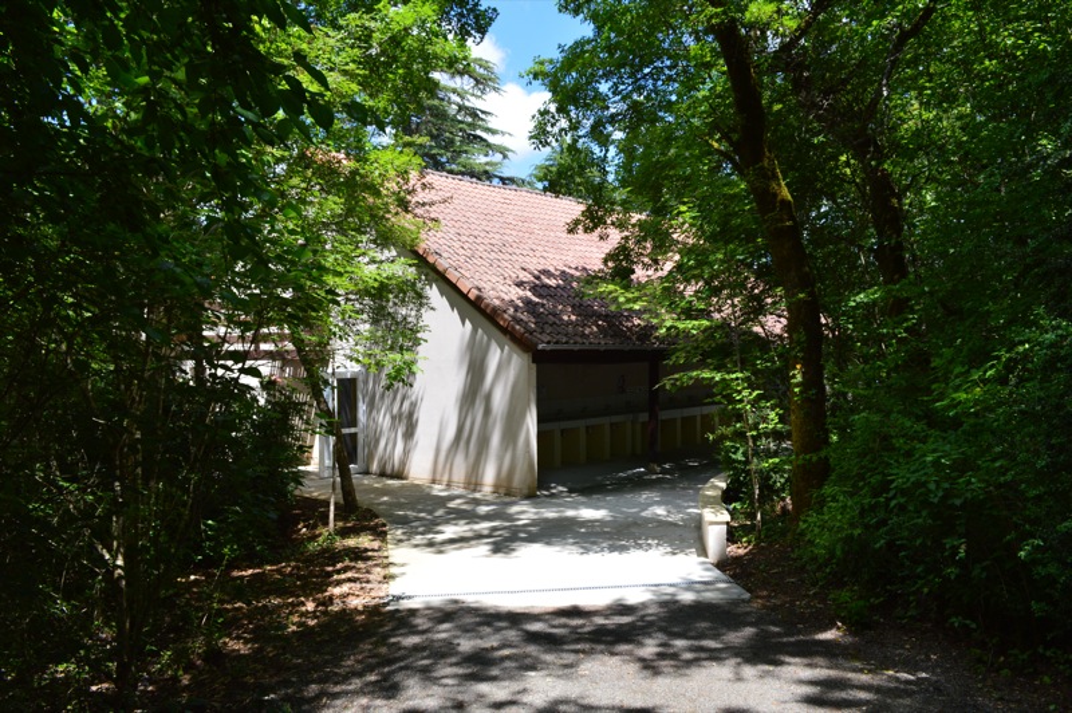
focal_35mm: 27
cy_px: 356
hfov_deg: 67.4
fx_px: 803
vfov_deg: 47.9
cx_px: 536
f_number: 10
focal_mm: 18
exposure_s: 1/250
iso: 400
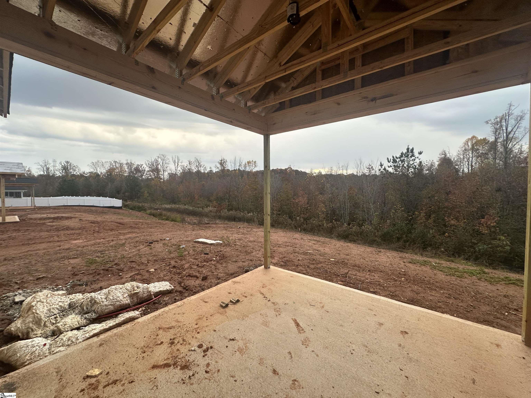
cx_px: 266
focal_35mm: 14
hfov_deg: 102.1
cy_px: 199
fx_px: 215
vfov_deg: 85.7
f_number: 2.2
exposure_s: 1/99
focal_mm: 2.22
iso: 80
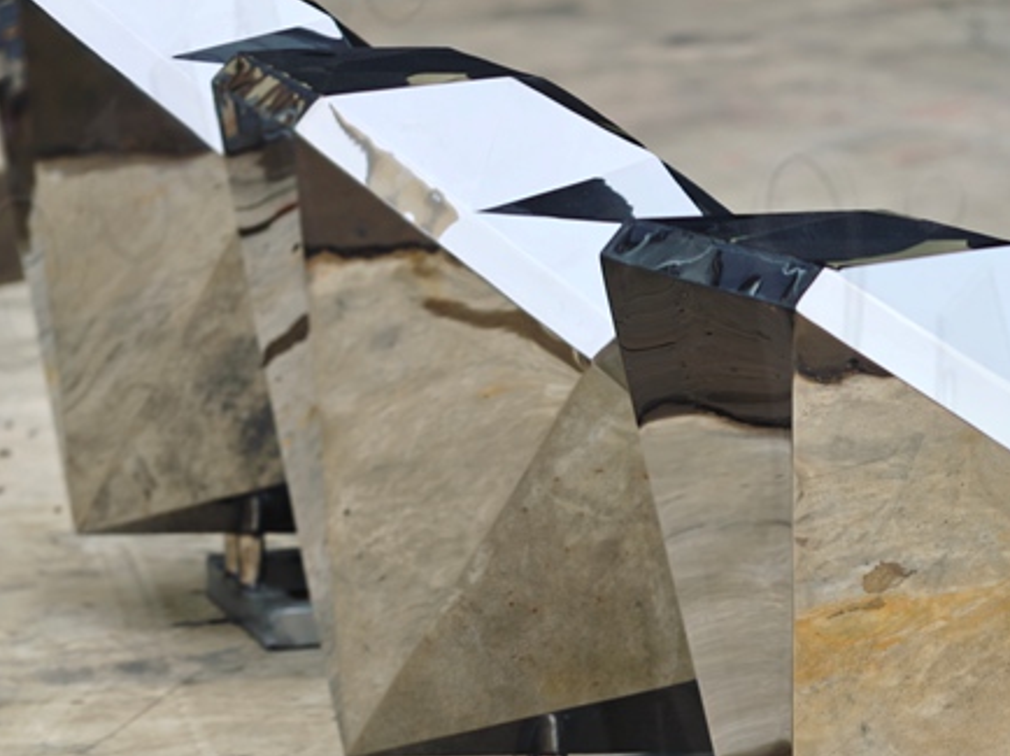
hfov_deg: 7.9
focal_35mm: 249
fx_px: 7261
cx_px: 812
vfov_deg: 6.0
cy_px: 537
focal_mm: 24.85
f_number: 1.8
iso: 100
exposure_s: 1/153
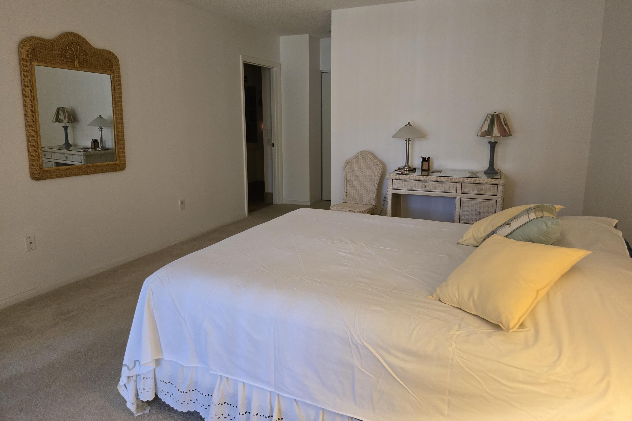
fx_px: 421
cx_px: 315
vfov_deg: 53.1
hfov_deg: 73.7
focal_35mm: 24
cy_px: 194
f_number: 1.8
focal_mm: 5.4
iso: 640
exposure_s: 1/120
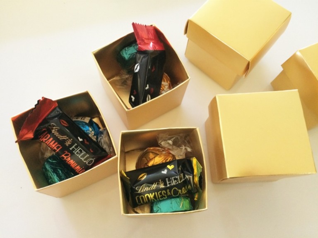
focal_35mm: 29
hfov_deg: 61.7
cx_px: 159
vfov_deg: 48.2
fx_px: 266
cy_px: 119
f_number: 2.2
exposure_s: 1/24
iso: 320
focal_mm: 4.15
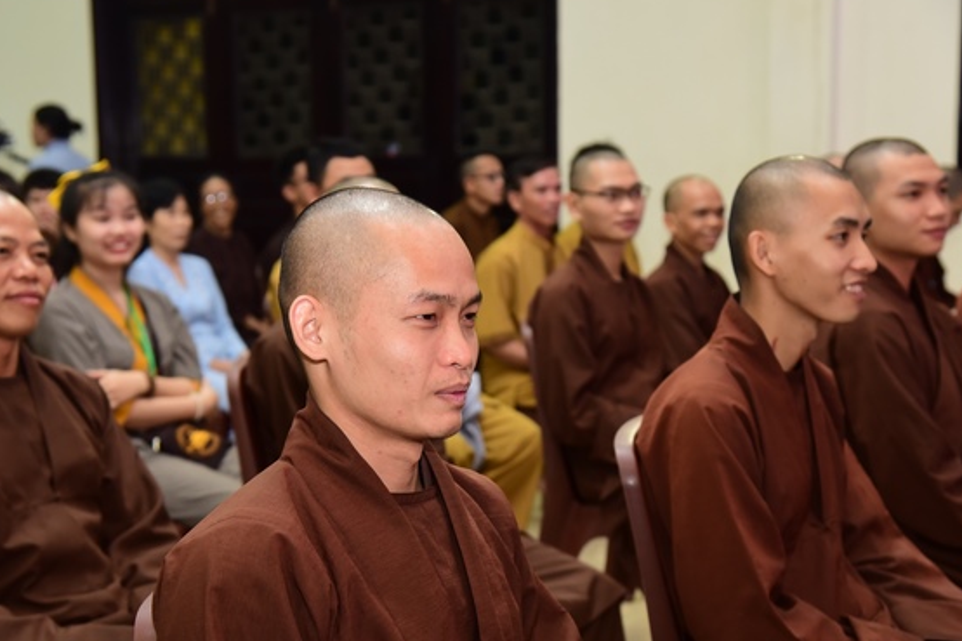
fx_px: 1816
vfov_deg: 20.0
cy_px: 322
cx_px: 441
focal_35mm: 68
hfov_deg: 29.7
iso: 1250
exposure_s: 1/40
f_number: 5
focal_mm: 58
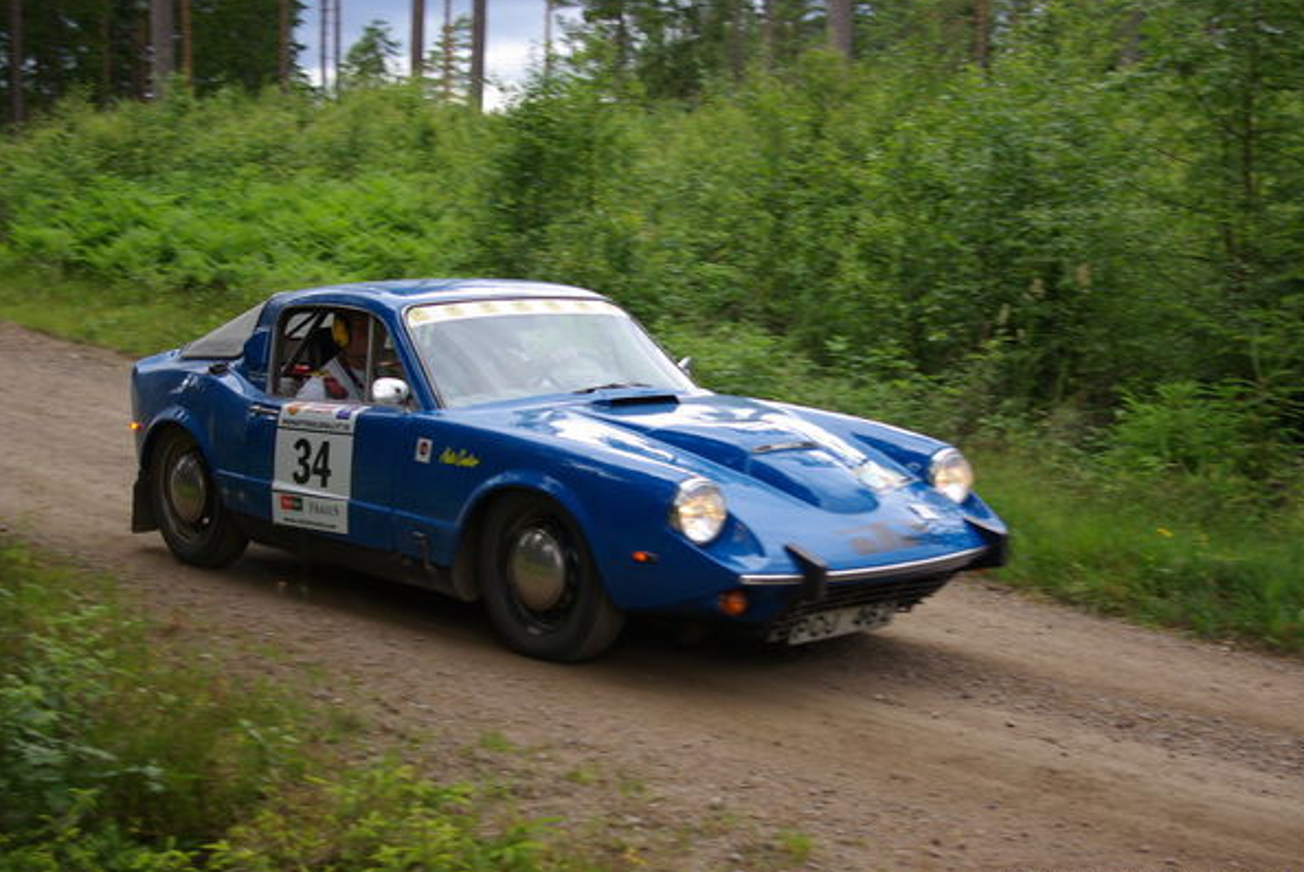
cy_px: 440
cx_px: 683
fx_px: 2049
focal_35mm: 57
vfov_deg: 24.0
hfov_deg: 35.3
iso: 200
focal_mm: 35
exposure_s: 1/250
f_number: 4.5
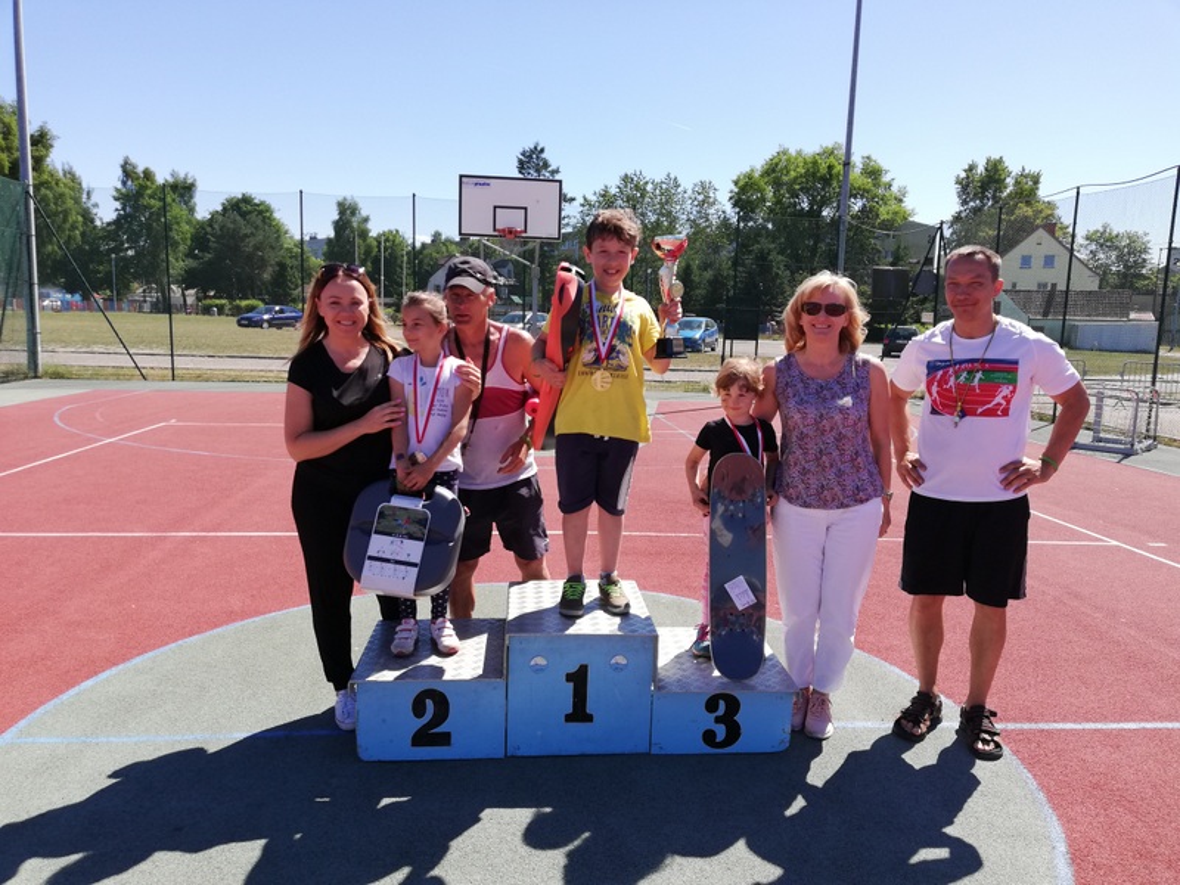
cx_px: 590
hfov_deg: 67.3
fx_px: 886
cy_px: 442
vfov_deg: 53.1
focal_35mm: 26
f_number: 2.2
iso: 50
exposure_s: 1/680
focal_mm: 3.81
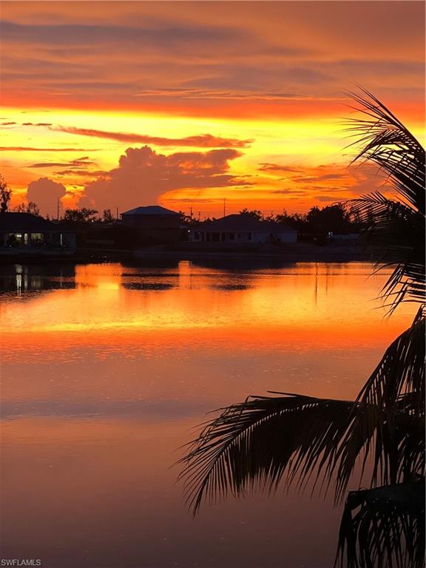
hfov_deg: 19.1
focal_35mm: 77
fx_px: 1263
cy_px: 284
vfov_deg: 25.3
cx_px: 213
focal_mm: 9
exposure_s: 1/40
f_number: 2.8
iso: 200
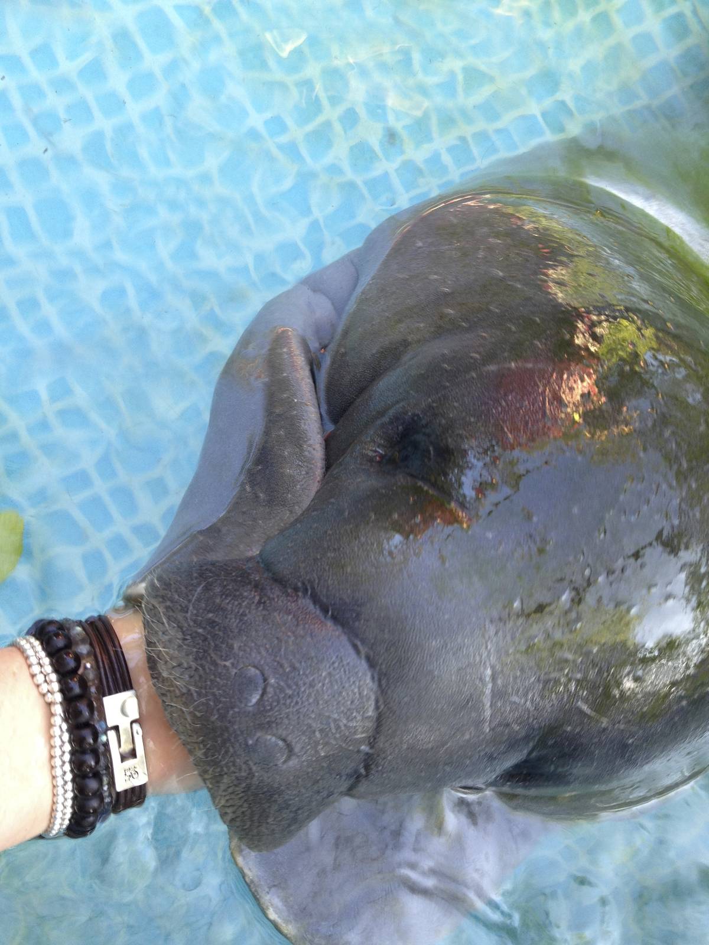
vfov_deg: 52.6
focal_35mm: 35
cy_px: 472
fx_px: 956
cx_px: 354
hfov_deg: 40.7
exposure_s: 1/30
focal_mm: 4.28
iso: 50
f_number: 2.4
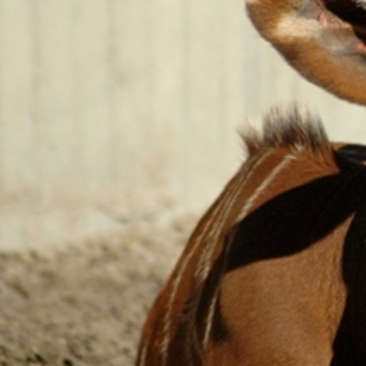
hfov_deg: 1.7
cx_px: 482
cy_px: 111
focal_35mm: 1019
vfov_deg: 1.7
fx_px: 12189
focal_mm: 300
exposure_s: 1/2500
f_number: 6.3
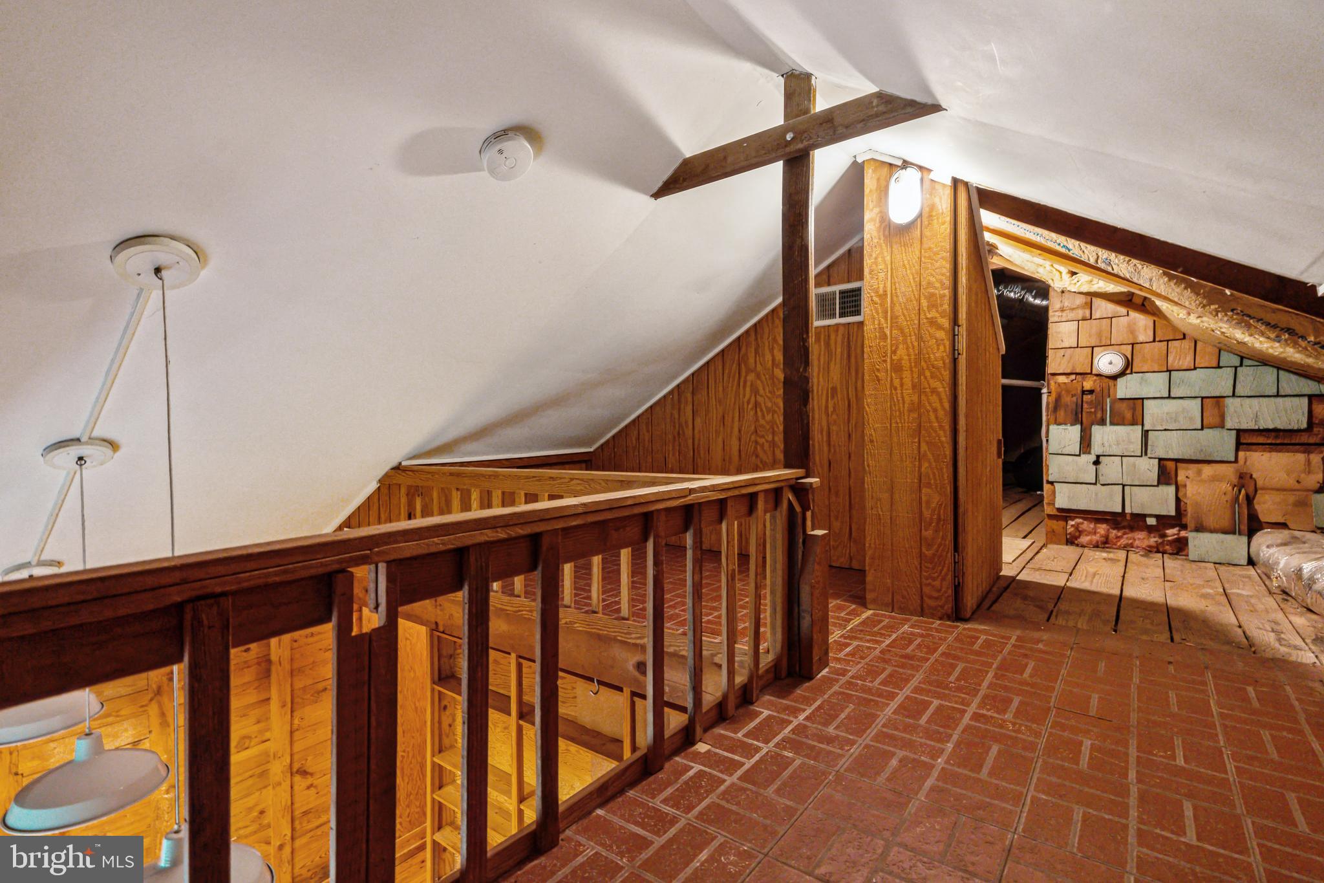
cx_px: 662
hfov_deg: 96.7
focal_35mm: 16
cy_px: 442
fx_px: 588
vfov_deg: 73.7
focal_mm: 16
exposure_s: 1/13
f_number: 8
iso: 2000
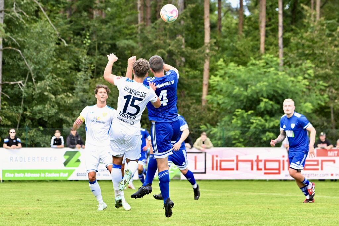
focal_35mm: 175
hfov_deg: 11.7
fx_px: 1648
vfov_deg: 7.8
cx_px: 170
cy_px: 113
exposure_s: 1/1600
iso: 2500
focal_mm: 175
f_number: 5.6
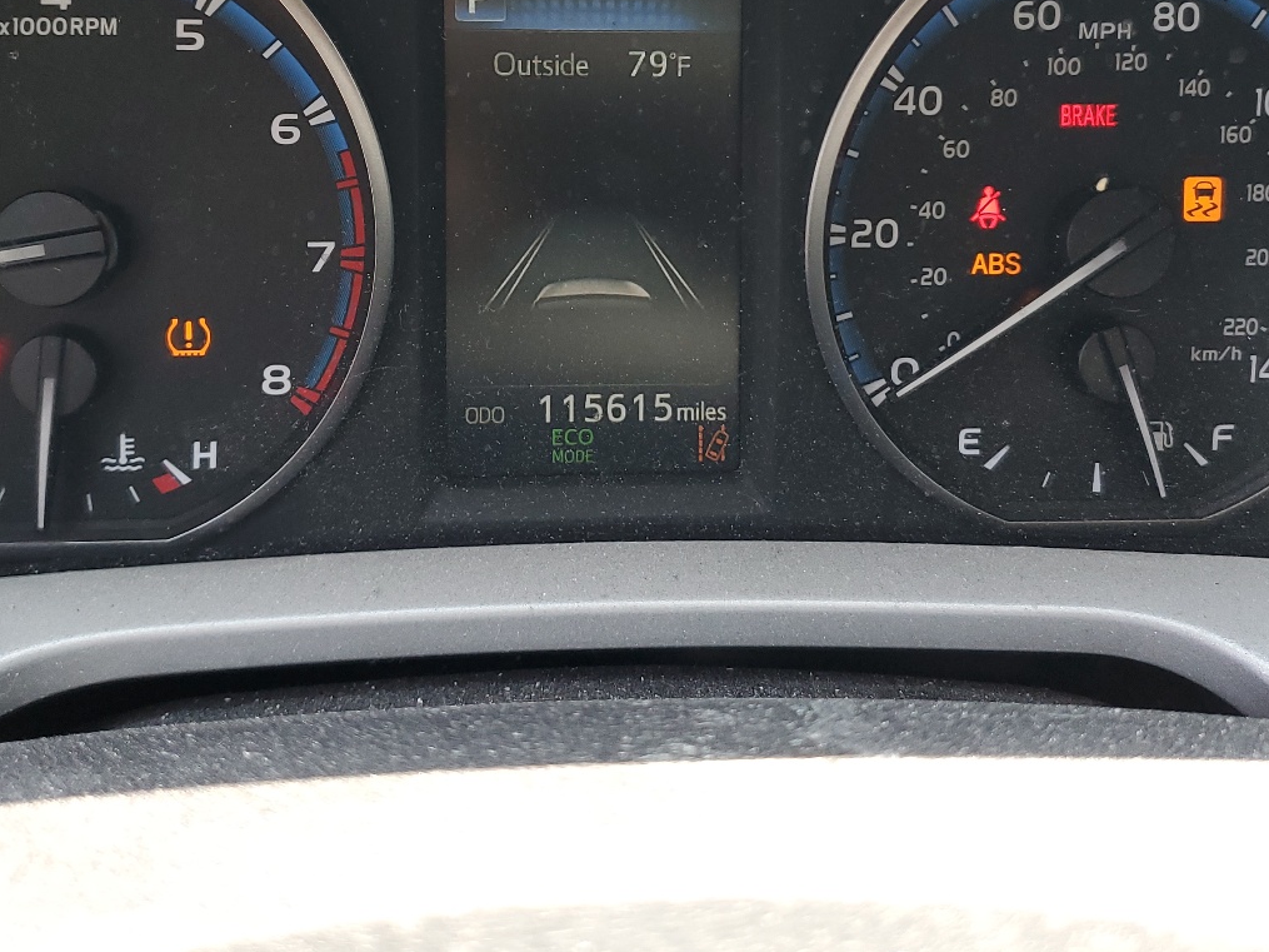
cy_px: 214
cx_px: 599
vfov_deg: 34.2
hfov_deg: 45.8
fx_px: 1503
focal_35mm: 41
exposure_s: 1/120
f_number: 1.5
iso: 93
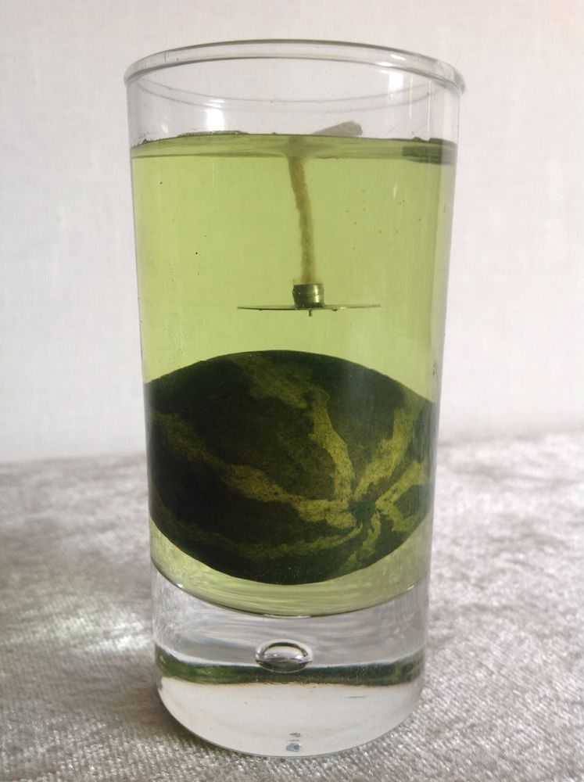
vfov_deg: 52.7
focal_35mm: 35
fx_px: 789
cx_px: 292
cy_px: 391
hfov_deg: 40.6
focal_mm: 4.28
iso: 50
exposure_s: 1/17
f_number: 2.4
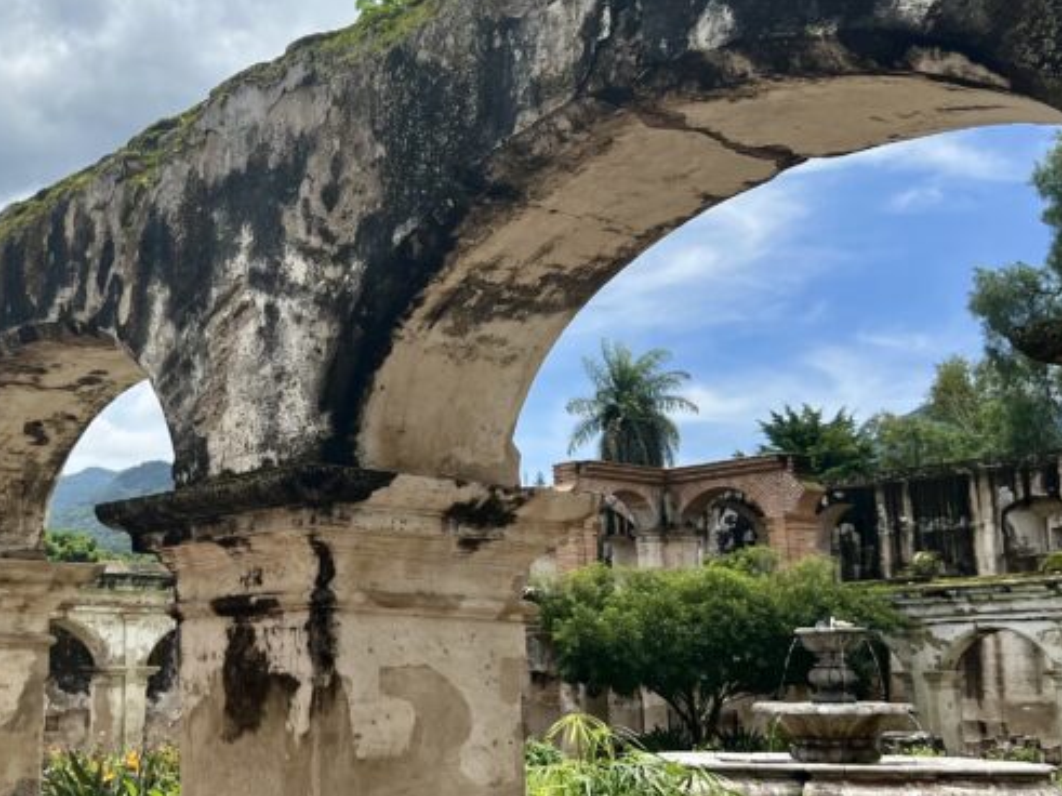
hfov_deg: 34.9
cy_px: 413
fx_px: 1626
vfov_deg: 27.5
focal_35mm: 53
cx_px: 190
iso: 50
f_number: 1.5
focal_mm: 5.7
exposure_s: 1/5882
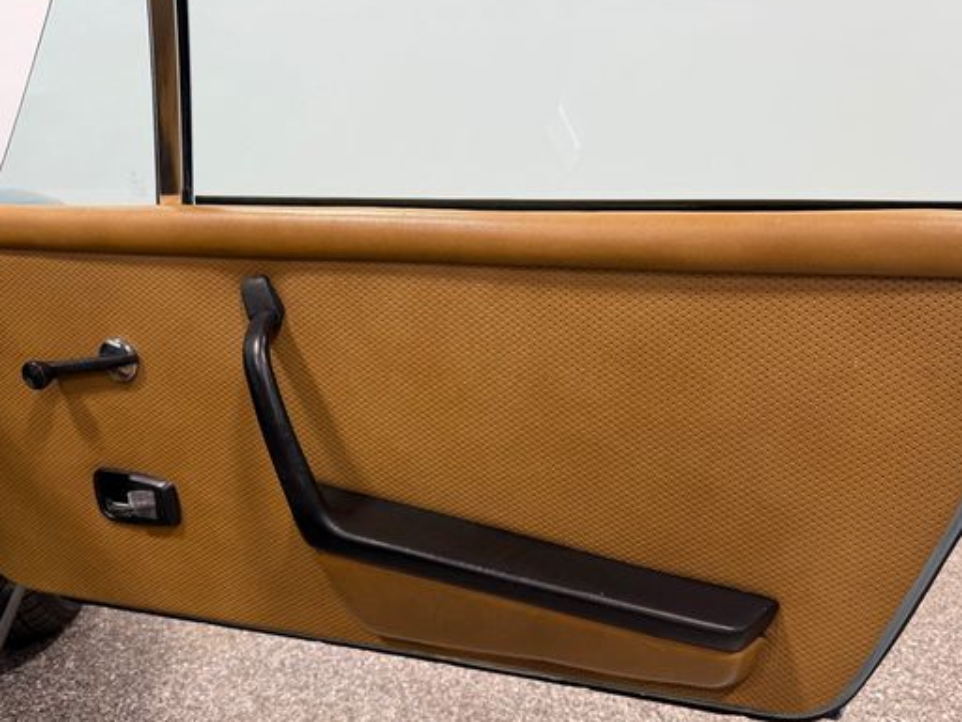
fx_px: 834
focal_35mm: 30
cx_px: 496
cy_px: 397
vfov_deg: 46.7
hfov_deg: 60.0
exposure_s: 1/120
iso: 64
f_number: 1.78
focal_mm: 6.76
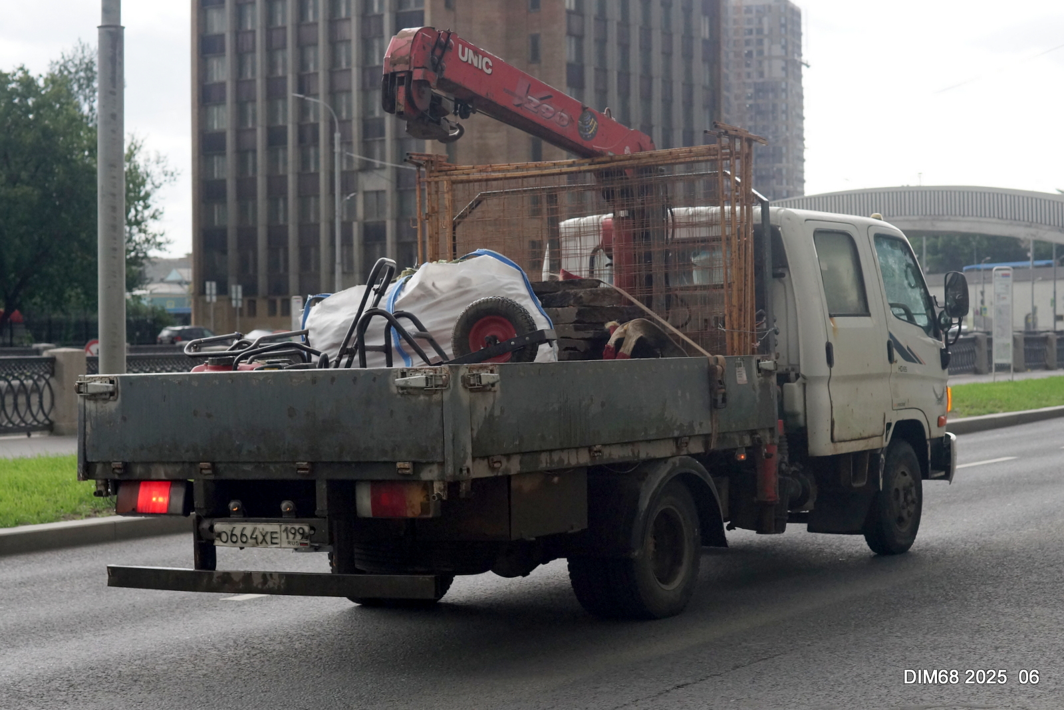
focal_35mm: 50
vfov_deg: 27.0
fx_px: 1478
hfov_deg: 39.6
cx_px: 532
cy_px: 355
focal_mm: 50
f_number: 4.5
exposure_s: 1/1000
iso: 800
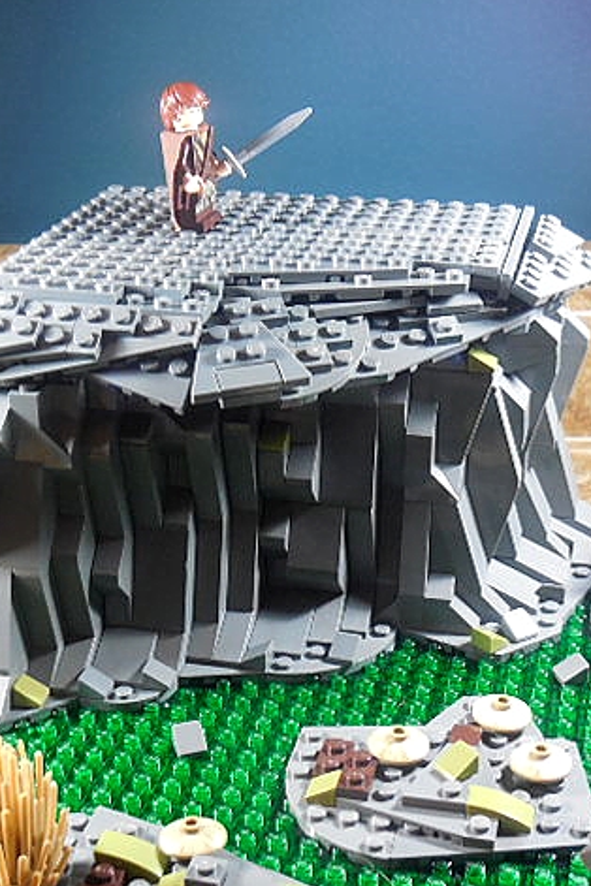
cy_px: 440
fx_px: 1600
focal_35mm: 65
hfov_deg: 20.9
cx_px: 301
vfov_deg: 31.0
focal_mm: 8.2
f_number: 3.8
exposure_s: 1/13
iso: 400
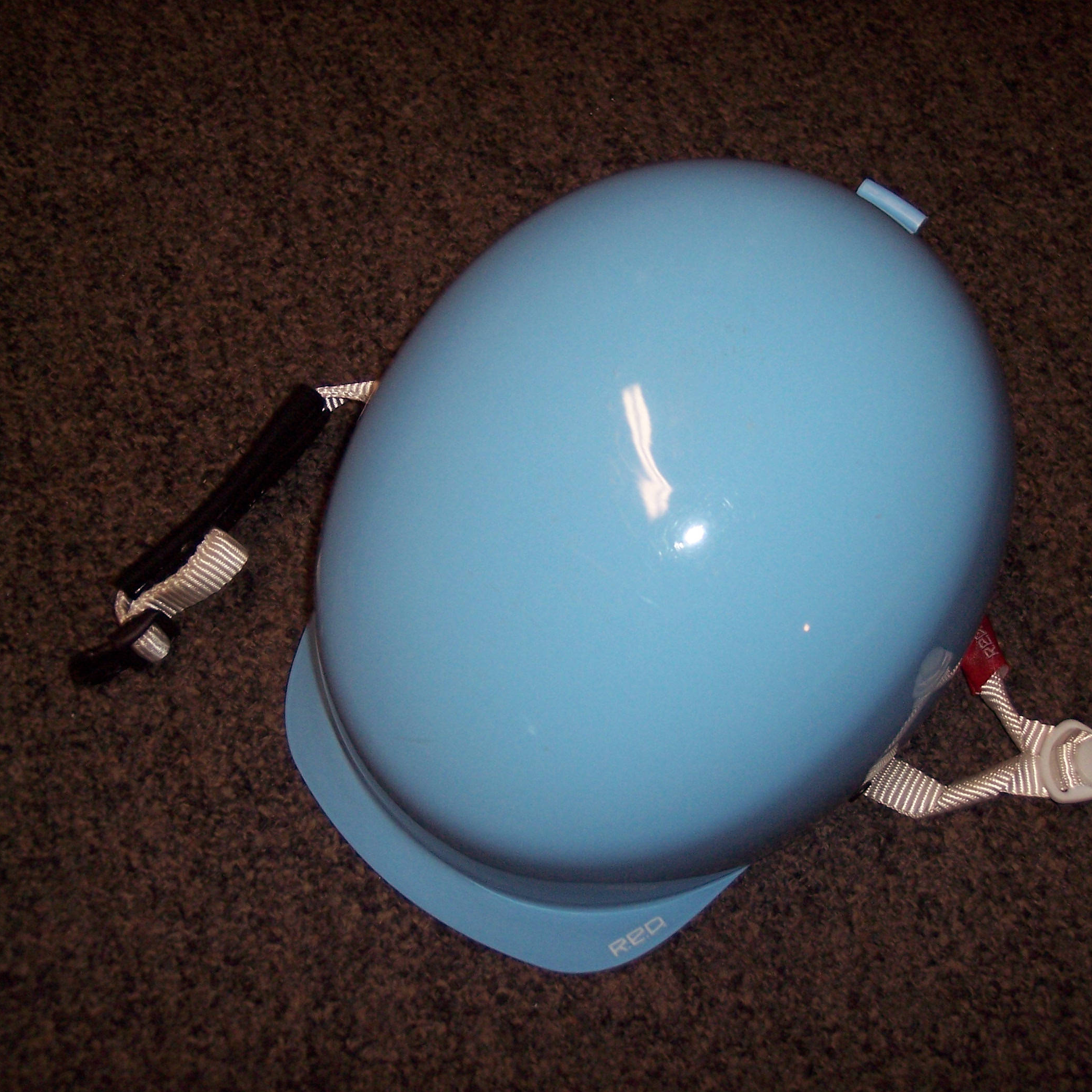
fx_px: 1677
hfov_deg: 36.0
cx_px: 625
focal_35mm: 47
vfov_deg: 36.1
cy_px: 542
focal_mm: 8
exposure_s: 1/60
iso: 140
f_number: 2.8
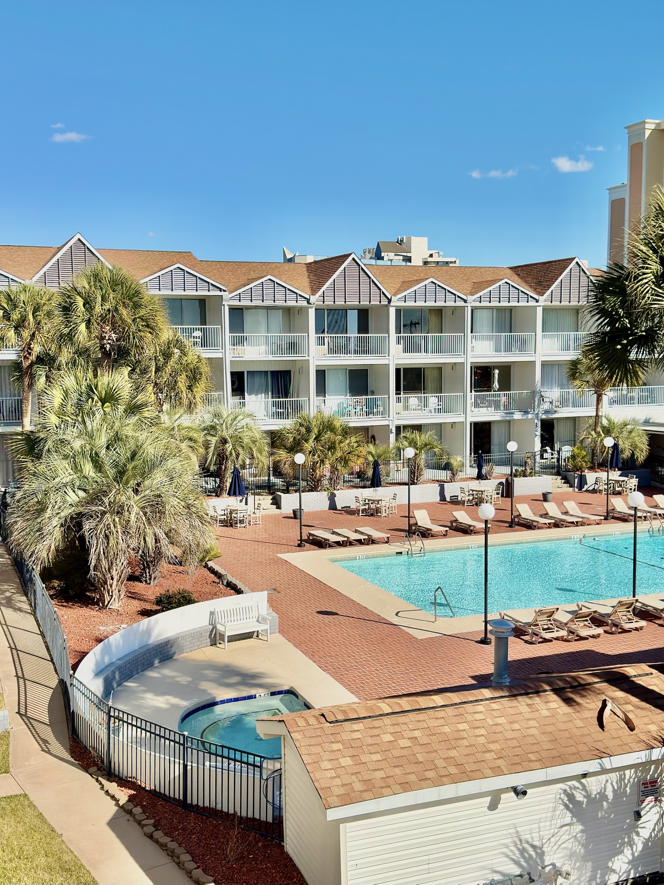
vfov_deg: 50.1
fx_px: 946
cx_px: 332
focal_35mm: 37
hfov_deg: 38.7
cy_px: 442
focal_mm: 6.76
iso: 64
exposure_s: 1/6667
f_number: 1.78
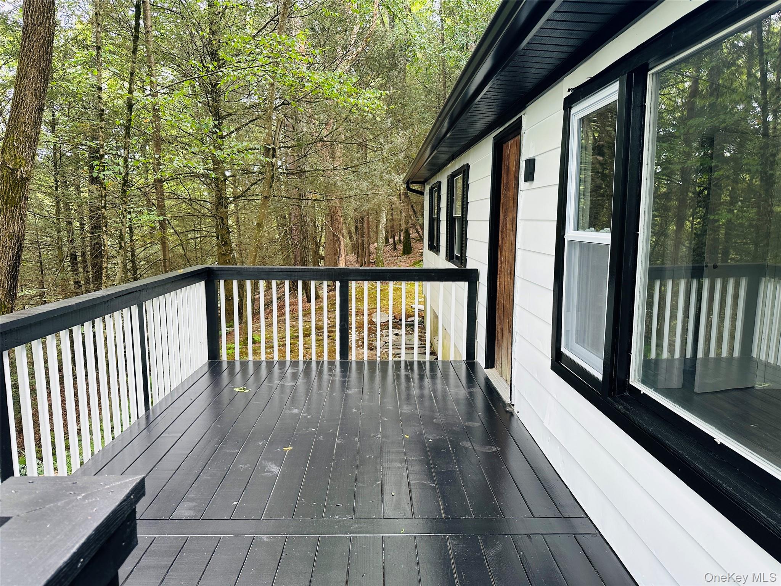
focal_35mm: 24
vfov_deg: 56.8
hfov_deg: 71.6
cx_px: 390
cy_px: 293
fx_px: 541
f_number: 1.78
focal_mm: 6.86
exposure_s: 1/121
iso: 100
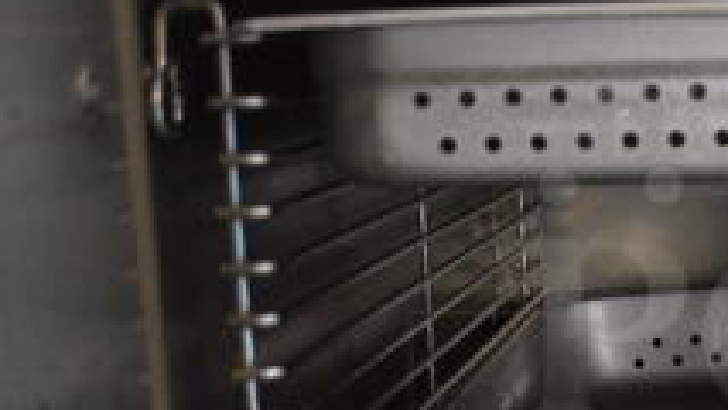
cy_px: 325
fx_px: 1564
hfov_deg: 24.7
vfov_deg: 14.9
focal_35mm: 81
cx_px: 769
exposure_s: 1/25
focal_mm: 18
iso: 3200
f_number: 3.5
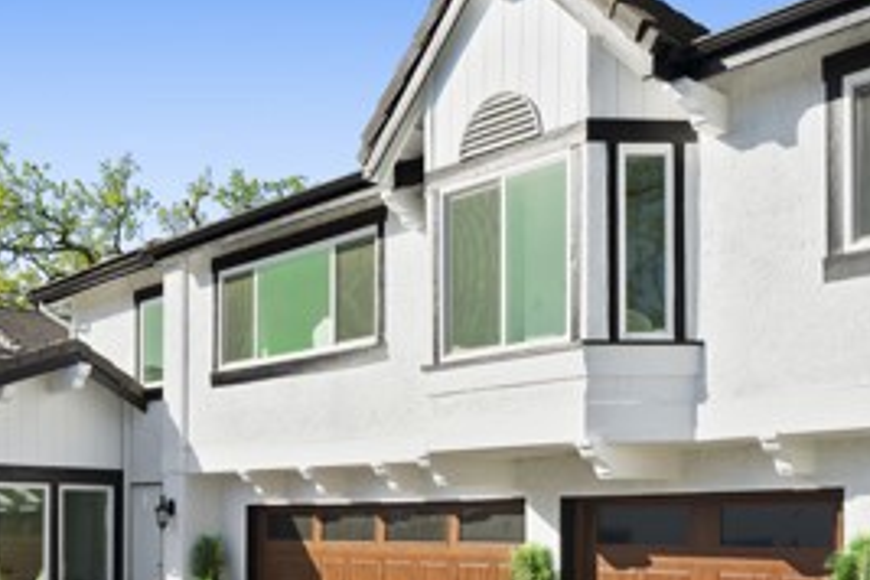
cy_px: 516
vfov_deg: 28.7
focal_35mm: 45
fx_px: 1087
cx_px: 499
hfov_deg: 43.5
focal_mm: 20
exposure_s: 1/90
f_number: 8
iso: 80
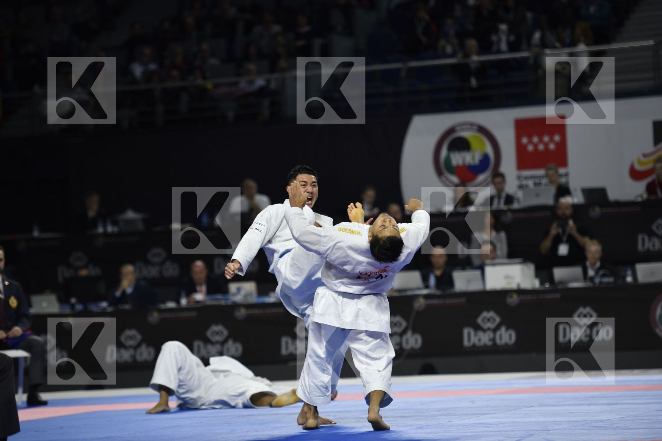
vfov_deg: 8.3
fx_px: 3034
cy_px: 220
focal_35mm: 165
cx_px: 331
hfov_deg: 12.5
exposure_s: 1/800
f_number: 2.8
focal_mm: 165
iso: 800
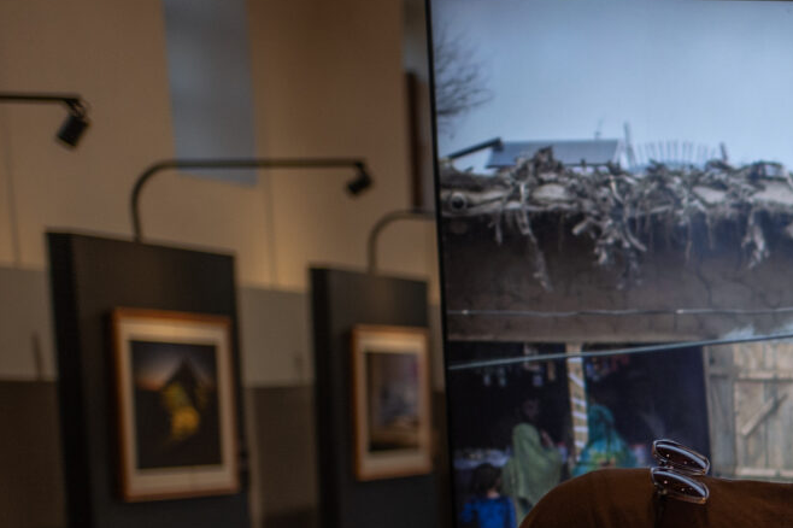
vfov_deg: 11.9
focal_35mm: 109
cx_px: 1368
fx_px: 2400
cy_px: 818
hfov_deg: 16.2
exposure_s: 1/200
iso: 100
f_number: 1.7
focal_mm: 28
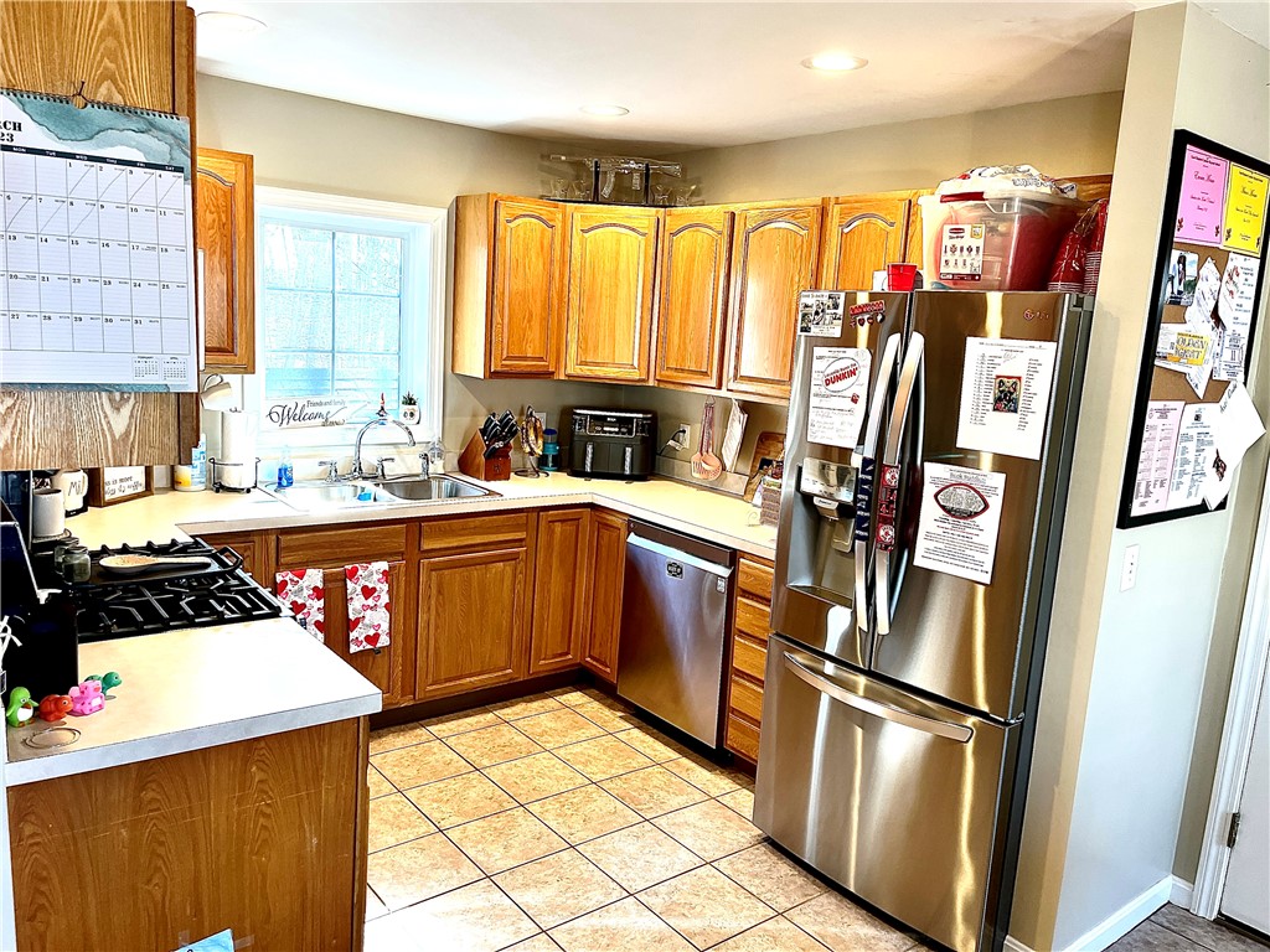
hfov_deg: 67.3
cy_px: 476
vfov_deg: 53.1
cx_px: 635
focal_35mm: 26
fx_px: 954
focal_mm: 5.1
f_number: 1.6
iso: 64
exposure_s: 1/60
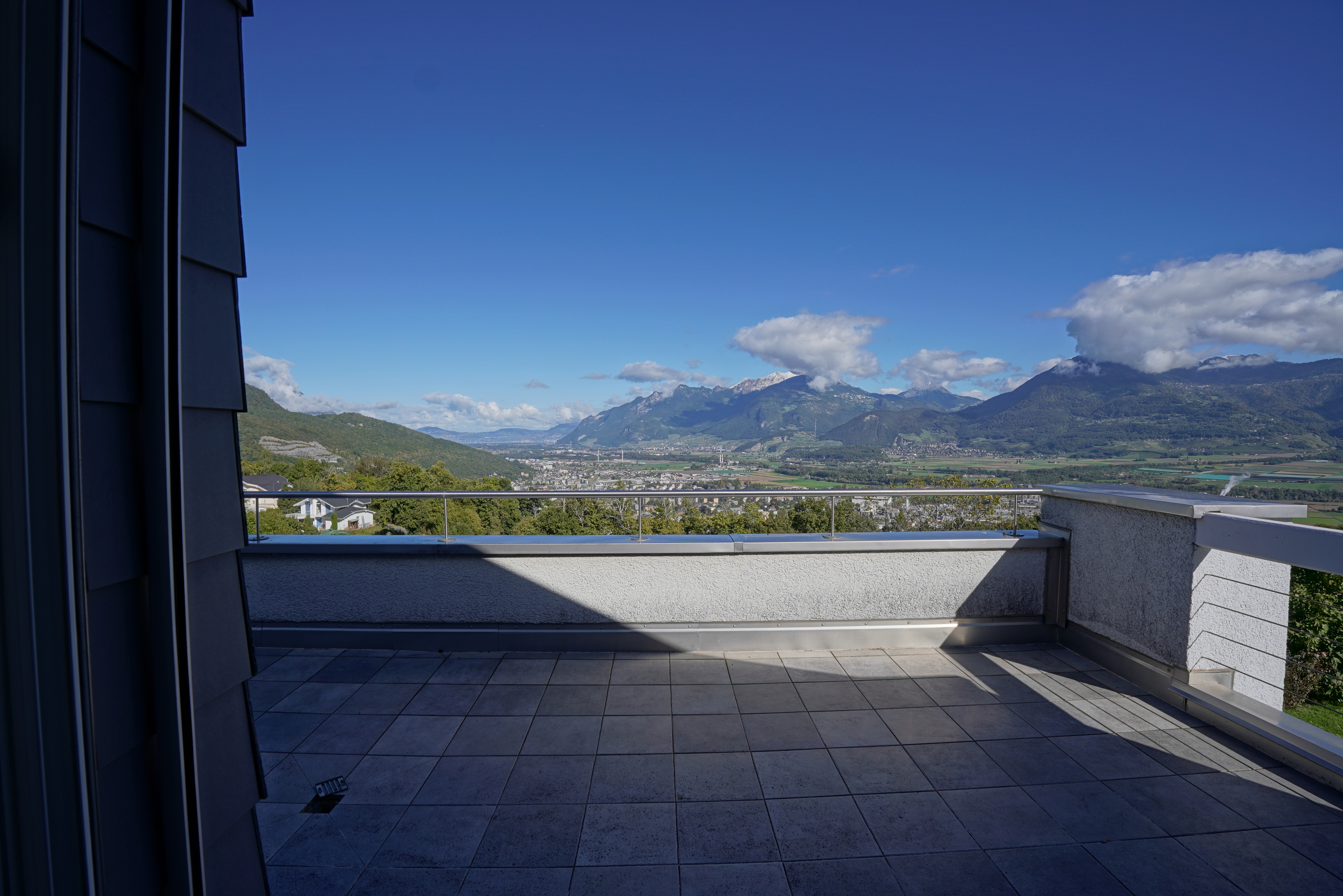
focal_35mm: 15
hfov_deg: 100.4
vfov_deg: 77.3
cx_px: 672
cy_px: 448
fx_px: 560
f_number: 8
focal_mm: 10
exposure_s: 1/400
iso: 100
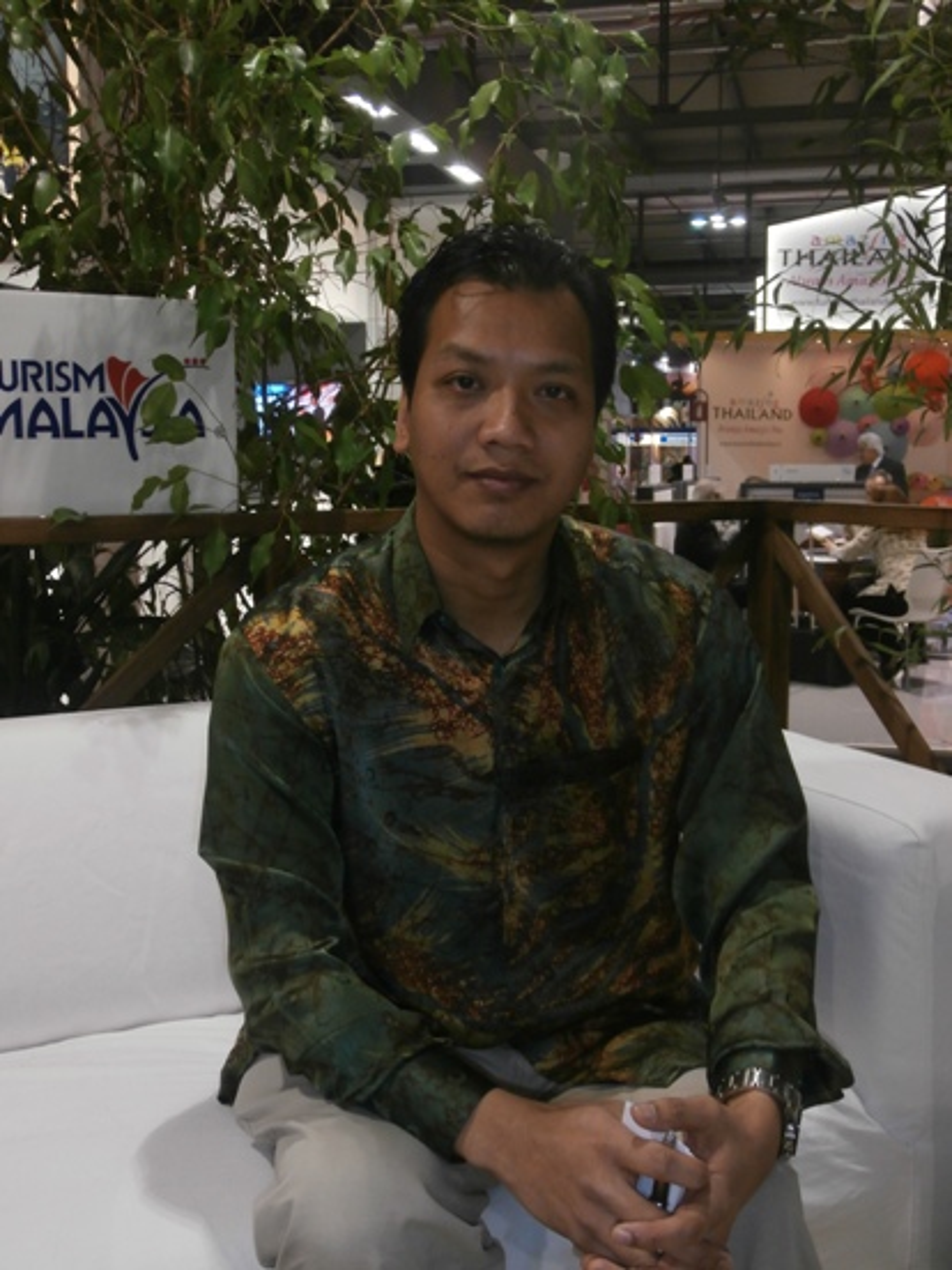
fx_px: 1393
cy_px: 635
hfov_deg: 37.7
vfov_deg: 49.0
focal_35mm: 38
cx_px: 476
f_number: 3.9
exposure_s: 1/40
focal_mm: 6.67
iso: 200
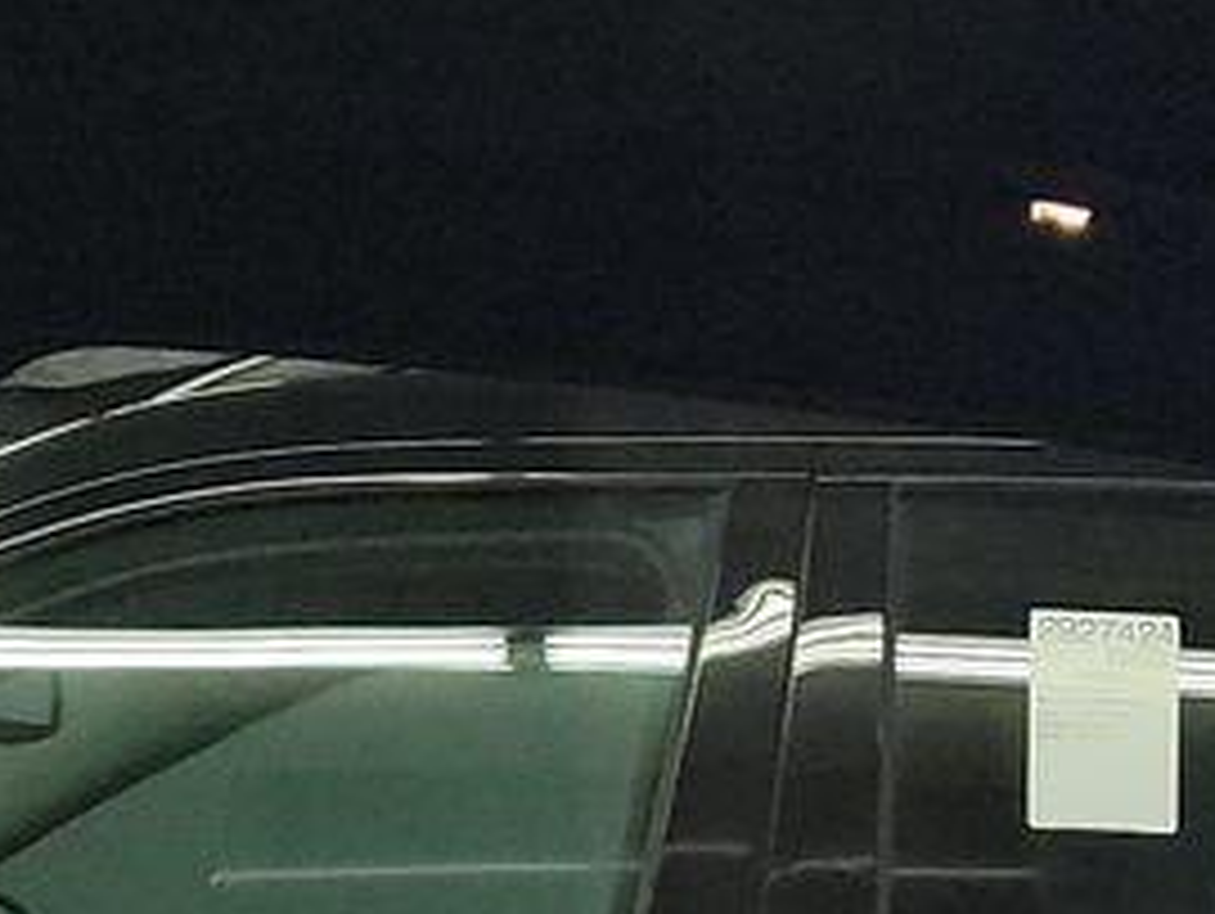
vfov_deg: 9.0
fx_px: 4989
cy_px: 2508
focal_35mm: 142
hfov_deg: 13.7
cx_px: 1130
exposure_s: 1/59
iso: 1006
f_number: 1.8
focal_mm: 6.7
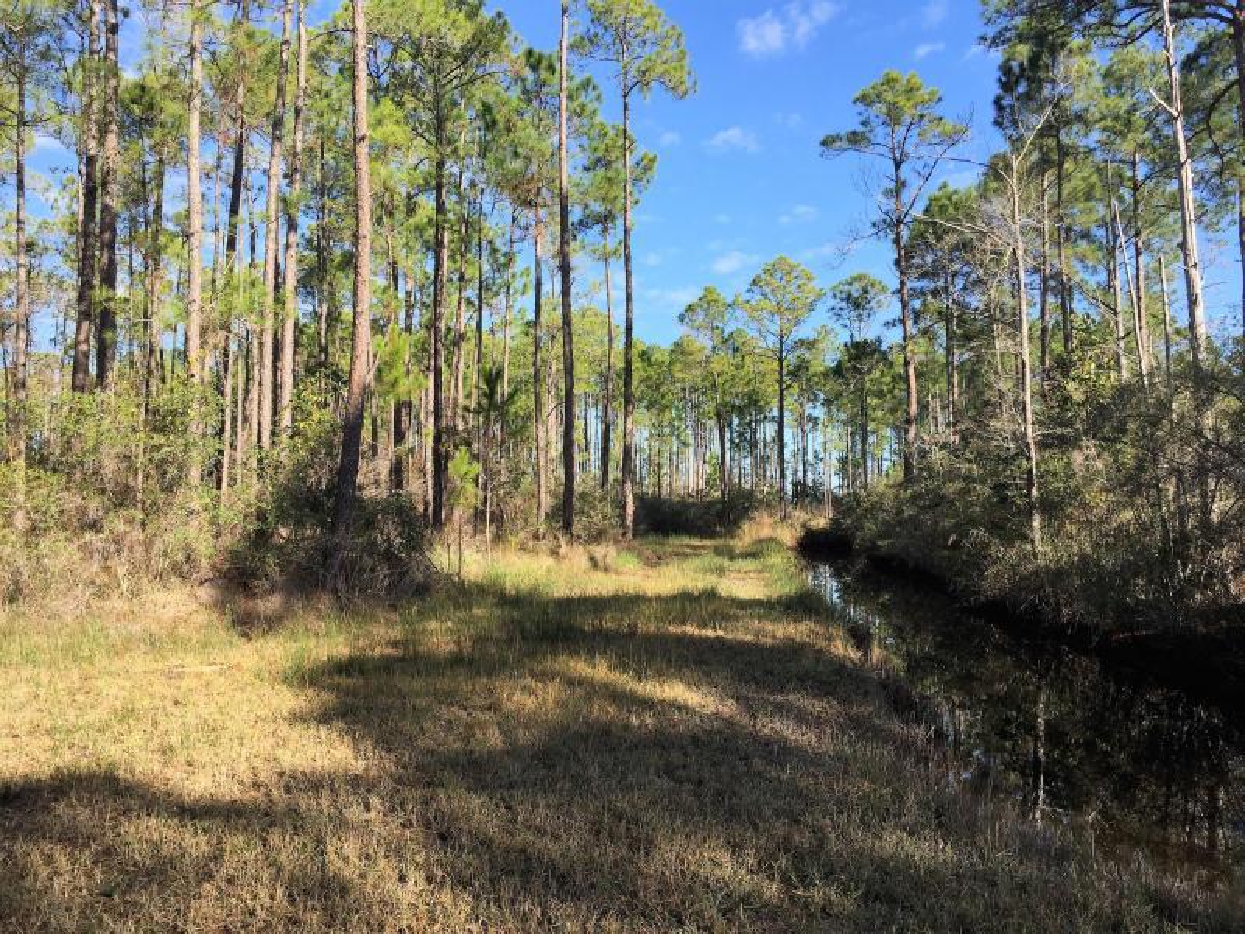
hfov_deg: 61.7
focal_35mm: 29
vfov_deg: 48.2
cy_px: 467
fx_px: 1043
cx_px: 622
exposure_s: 1/920
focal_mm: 4.15
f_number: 2.2
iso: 32
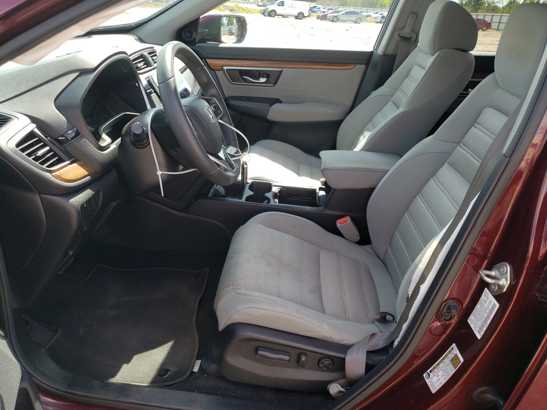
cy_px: 205
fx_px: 411
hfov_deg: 67.3
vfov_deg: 53.1
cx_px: 274
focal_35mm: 26
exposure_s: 1/435
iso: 50
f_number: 1.5
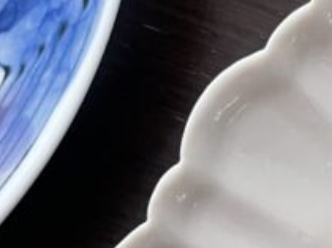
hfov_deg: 14.4
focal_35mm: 127
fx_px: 1217
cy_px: 302
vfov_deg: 11.4
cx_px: 512
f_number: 1.6
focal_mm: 4.2
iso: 250
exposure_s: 1/60
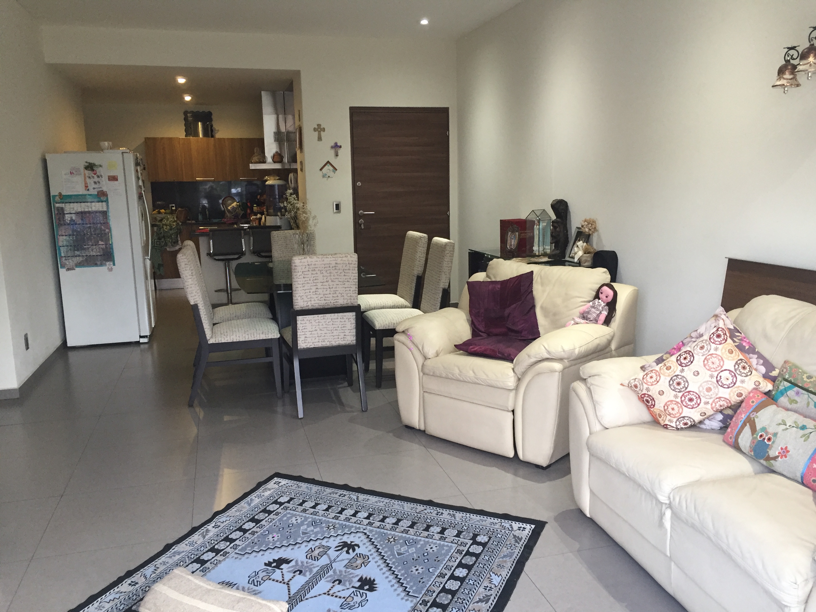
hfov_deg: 61.7
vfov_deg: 48.2
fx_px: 684
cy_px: 306
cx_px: 408
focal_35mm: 29
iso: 125
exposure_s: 1/30
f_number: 2.2
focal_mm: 4.15
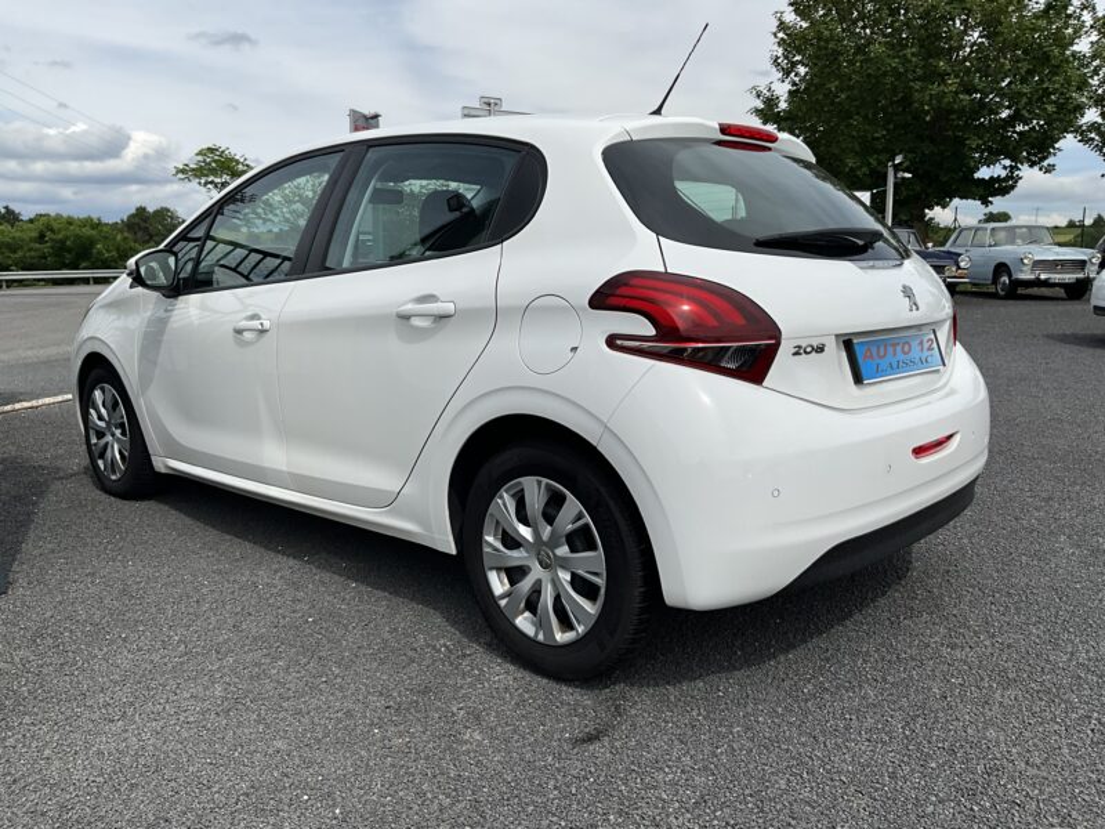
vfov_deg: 48.2
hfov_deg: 61.7
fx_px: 926
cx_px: 552
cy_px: 414
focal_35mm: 29
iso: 25
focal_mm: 3
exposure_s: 1/2801
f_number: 1.8
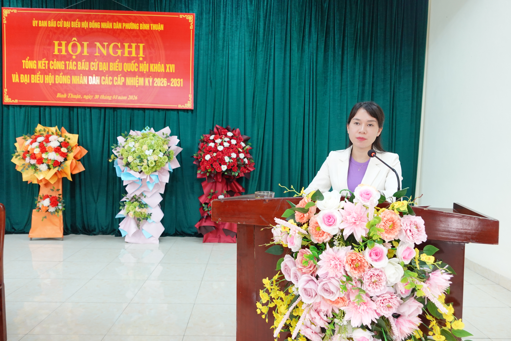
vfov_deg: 51.3
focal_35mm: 25
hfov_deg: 71.5
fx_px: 355
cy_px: 170
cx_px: 256
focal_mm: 10.03
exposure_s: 1/30
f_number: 2.8
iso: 500
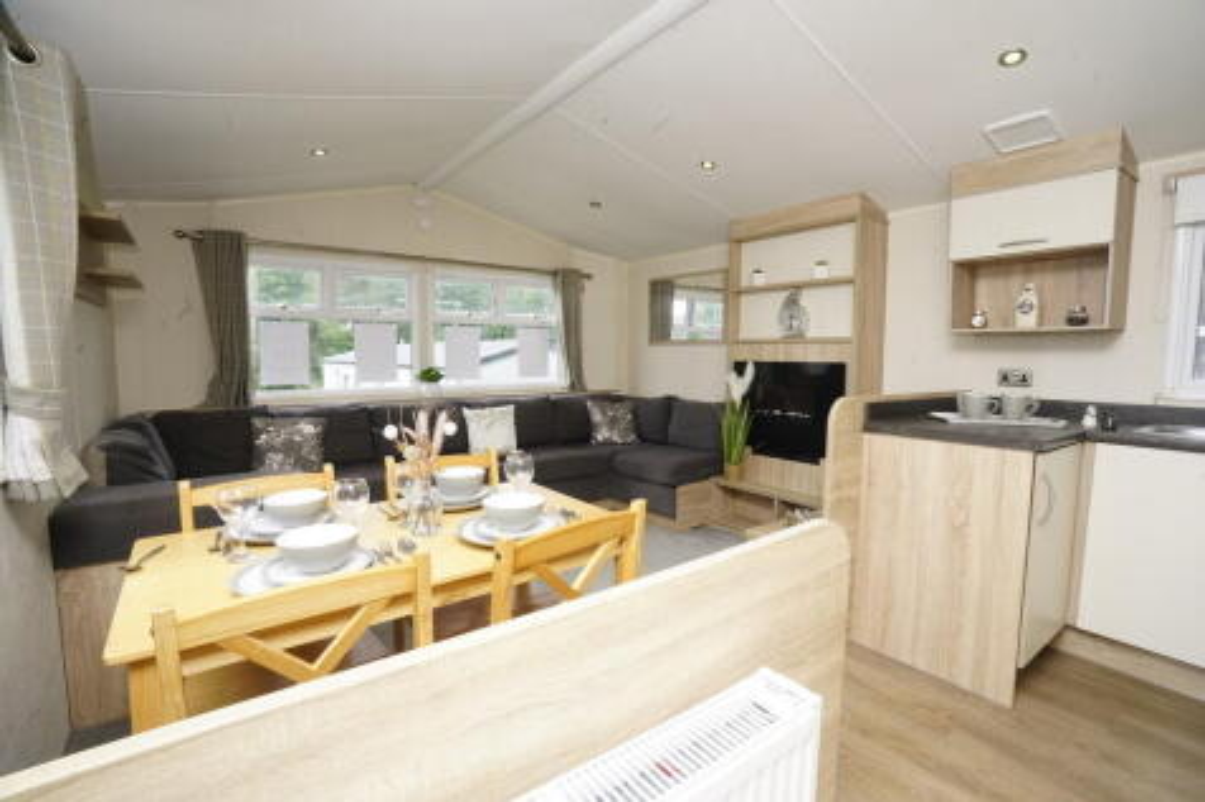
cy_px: 401
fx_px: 535
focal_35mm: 16
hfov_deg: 96.8
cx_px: 602
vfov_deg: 73.7
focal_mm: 16
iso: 2500
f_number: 18
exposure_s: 1/60
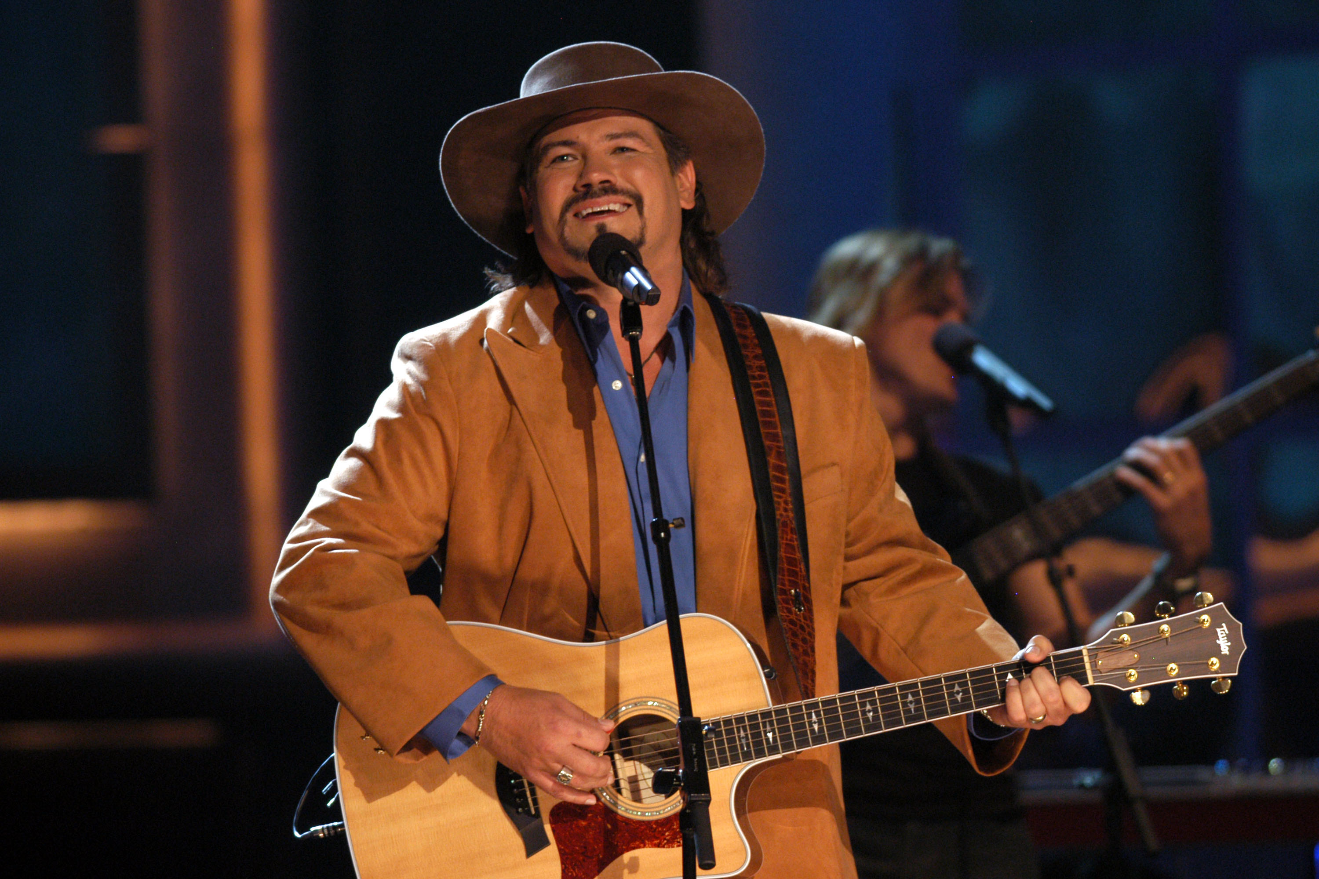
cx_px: 660
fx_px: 16486
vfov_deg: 3.1
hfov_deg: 4.6
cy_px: 440
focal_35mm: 450
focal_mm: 300
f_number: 2.8
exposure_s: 1/200
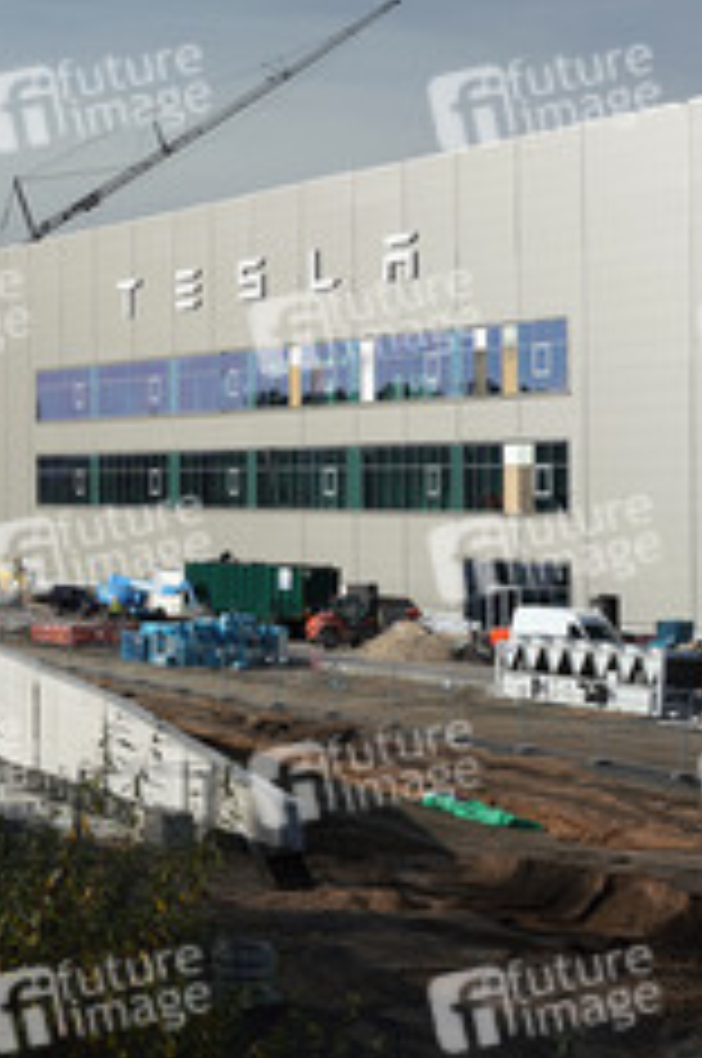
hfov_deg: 18.1
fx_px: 2141
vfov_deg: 27.7
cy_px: 437
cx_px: -25
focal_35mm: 73
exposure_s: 1/125
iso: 100
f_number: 8
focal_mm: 38
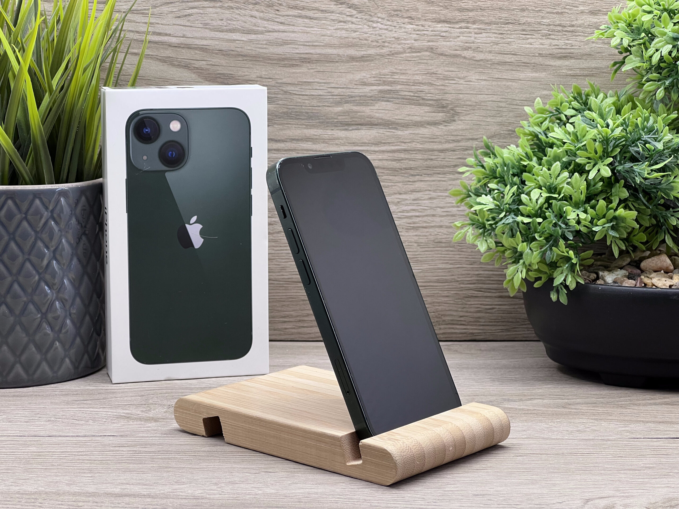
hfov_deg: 25.3
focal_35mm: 77
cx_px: 340
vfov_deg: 19.1
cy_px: 254
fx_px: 1510
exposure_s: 1/100
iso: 80
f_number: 2.8
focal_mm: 9
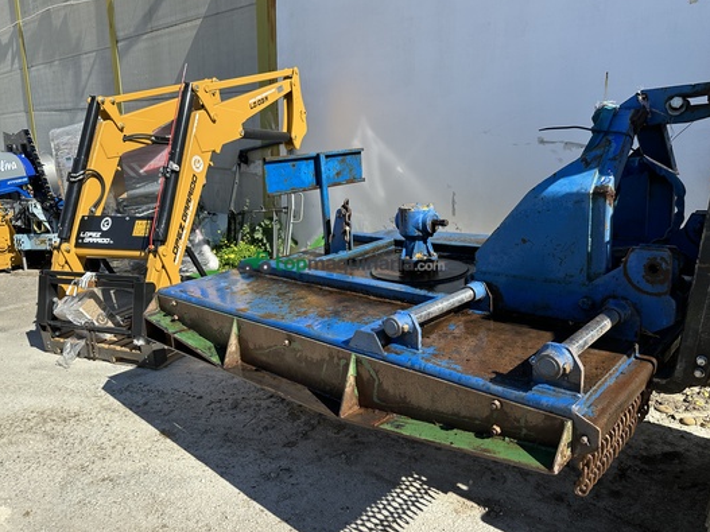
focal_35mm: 25
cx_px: 344
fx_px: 513
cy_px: 263
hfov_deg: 69.4
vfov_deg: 54.9
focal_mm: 6.86
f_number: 1.78
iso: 80
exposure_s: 1/2967
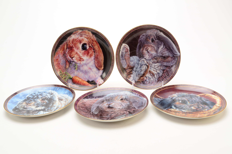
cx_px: 116
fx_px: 280
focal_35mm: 44
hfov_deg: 45.0
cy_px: 77
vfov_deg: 30.7
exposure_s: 1/160
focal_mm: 29
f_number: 18
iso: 100
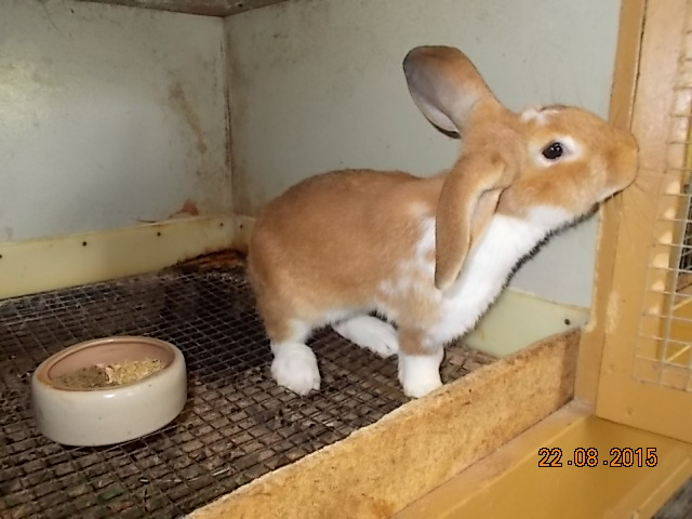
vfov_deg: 46.8
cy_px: 260
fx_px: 600
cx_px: 346
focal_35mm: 30
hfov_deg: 60.0
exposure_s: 1/25
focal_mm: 5.3
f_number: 3.4
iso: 200
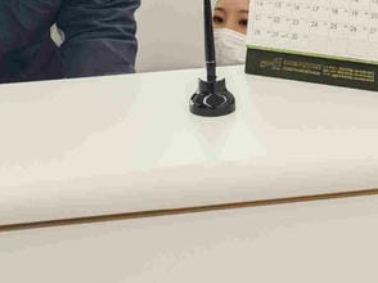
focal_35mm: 94
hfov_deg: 20.8
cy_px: -181
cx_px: 246
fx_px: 1026
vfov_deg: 14.3
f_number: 2
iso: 500
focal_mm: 8.72
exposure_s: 1/121
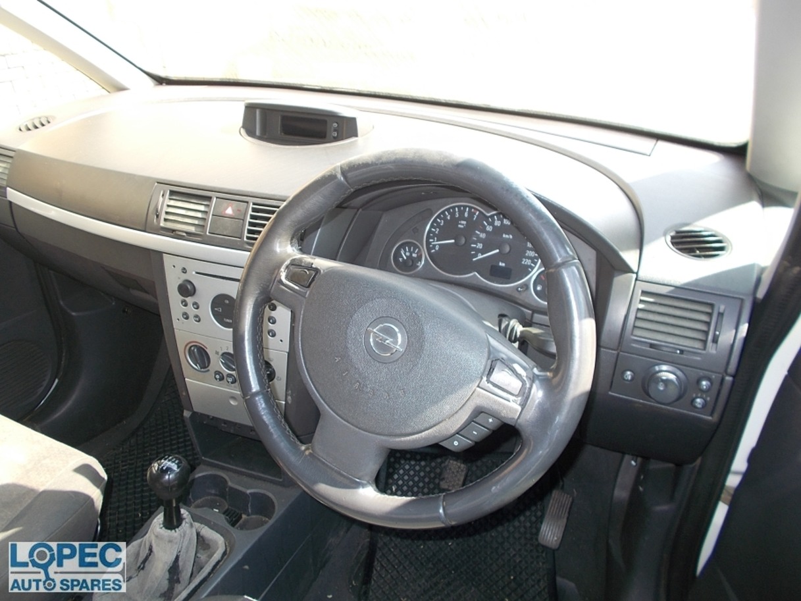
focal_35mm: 26
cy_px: 300
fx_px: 602
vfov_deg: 53.1
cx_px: 400
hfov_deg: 67.3
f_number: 3.2
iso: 80
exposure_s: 1/40
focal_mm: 4.6
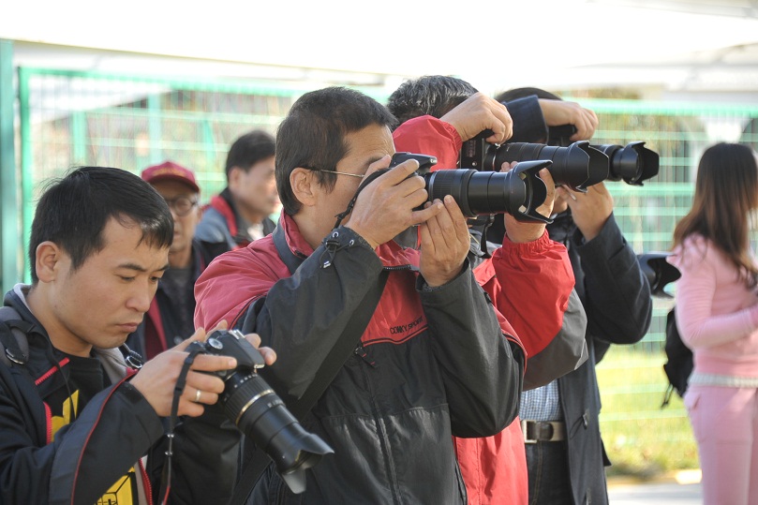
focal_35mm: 135
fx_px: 2842
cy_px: 252
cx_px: 379
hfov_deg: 15.2
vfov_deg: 10.2
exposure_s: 1/250
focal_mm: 135
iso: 400
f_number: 5.6
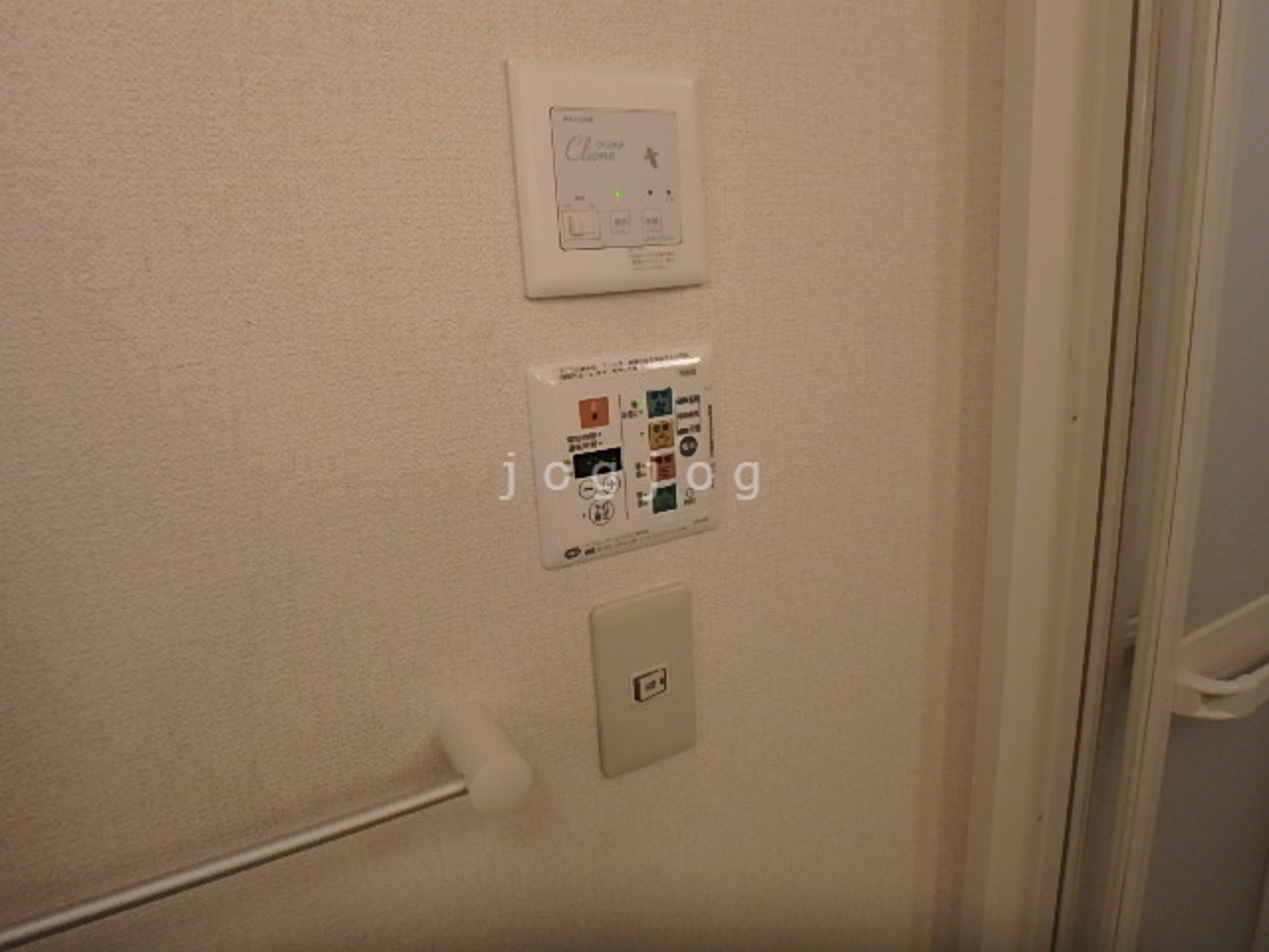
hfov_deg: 79.0
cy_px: 476
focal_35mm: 21
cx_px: 634
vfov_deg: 63.4
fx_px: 770
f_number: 3.5
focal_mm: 3.7
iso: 200
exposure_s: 1/30
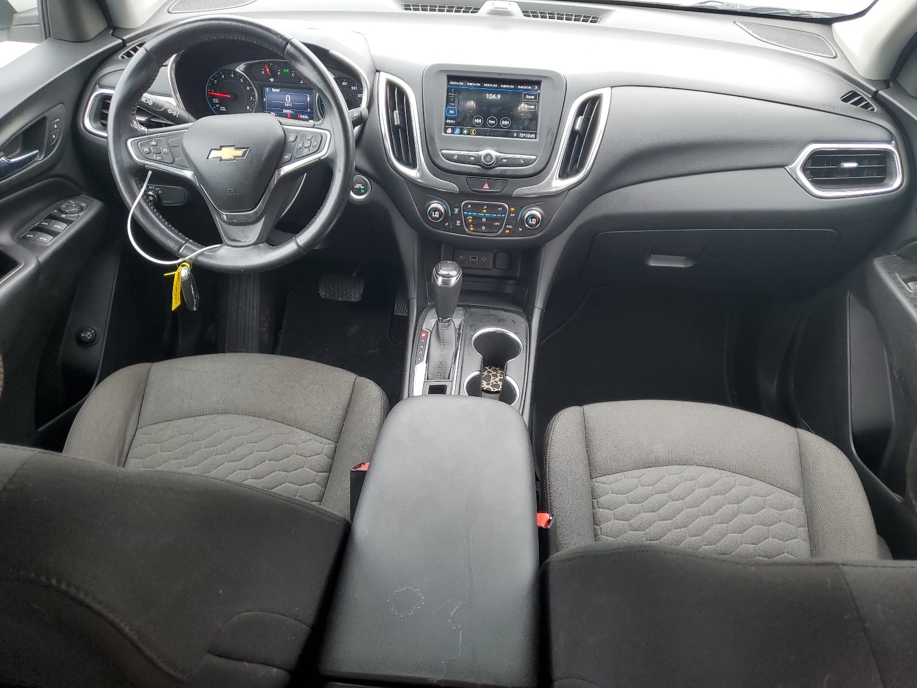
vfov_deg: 53.1
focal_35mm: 26
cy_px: 344
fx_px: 689
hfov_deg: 67.3
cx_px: 458
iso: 55
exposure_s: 1/50
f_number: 1.5
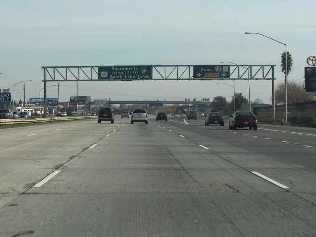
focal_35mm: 101
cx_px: 158
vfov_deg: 14.6
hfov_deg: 19.4
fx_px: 922
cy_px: 118
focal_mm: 20.8
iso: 100
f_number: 7.5
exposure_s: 1/294
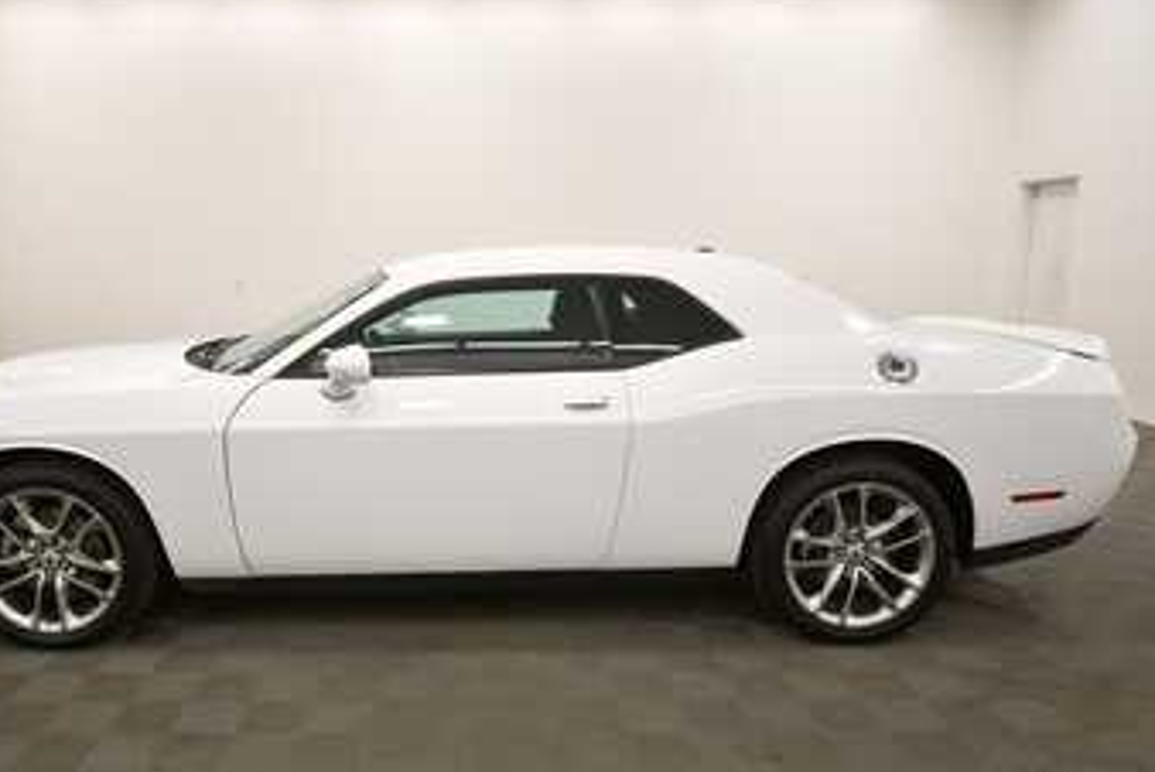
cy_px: 436
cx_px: 482
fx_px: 835
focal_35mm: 26
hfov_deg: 68.9
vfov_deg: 49.5
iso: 640
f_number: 5.3
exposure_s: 1/250
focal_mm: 15
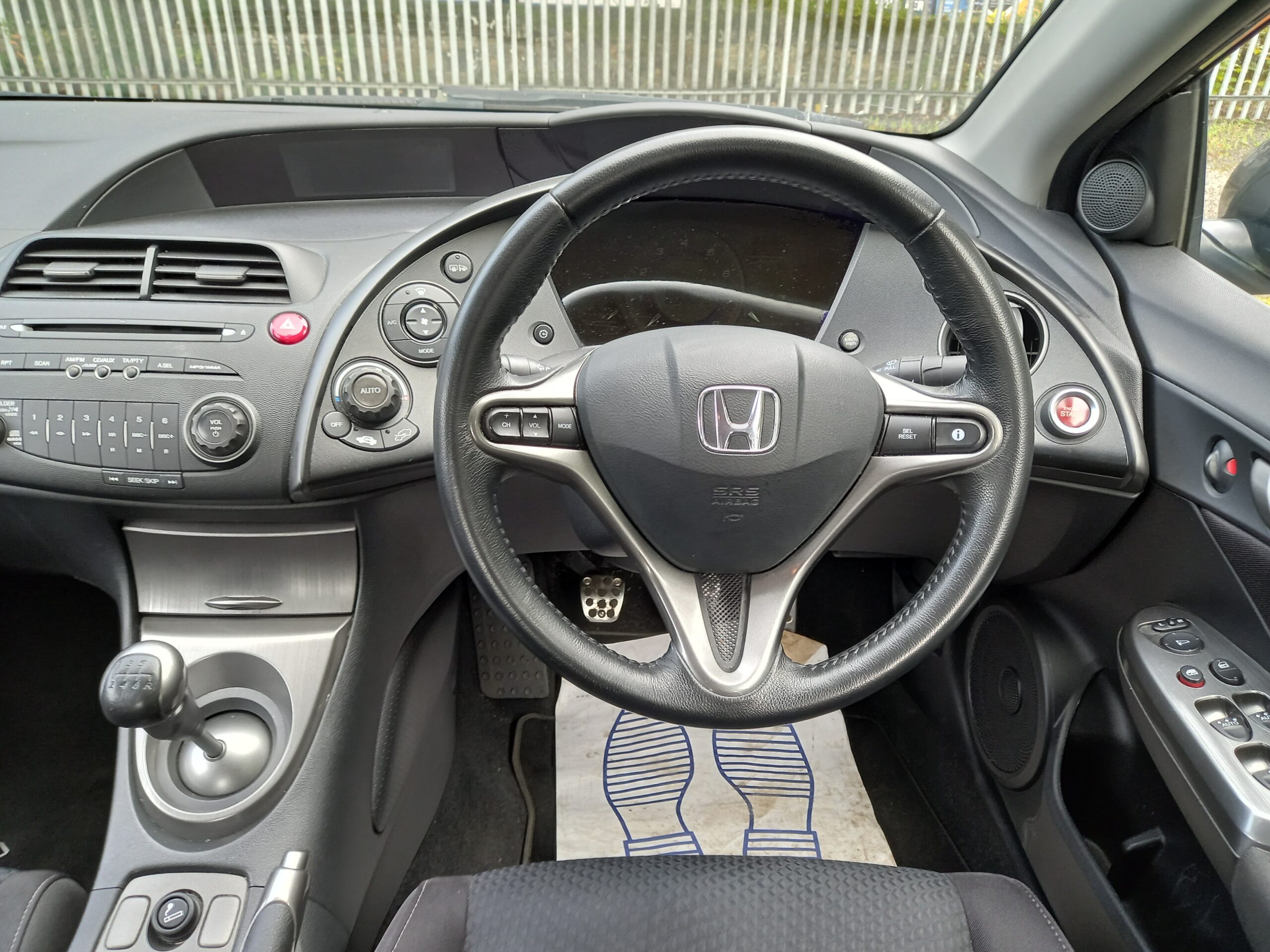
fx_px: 917
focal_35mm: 25
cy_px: 476
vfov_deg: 54.9
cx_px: 635
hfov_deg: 69.4
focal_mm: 4.6
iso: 160
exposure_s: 1/60
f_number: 2
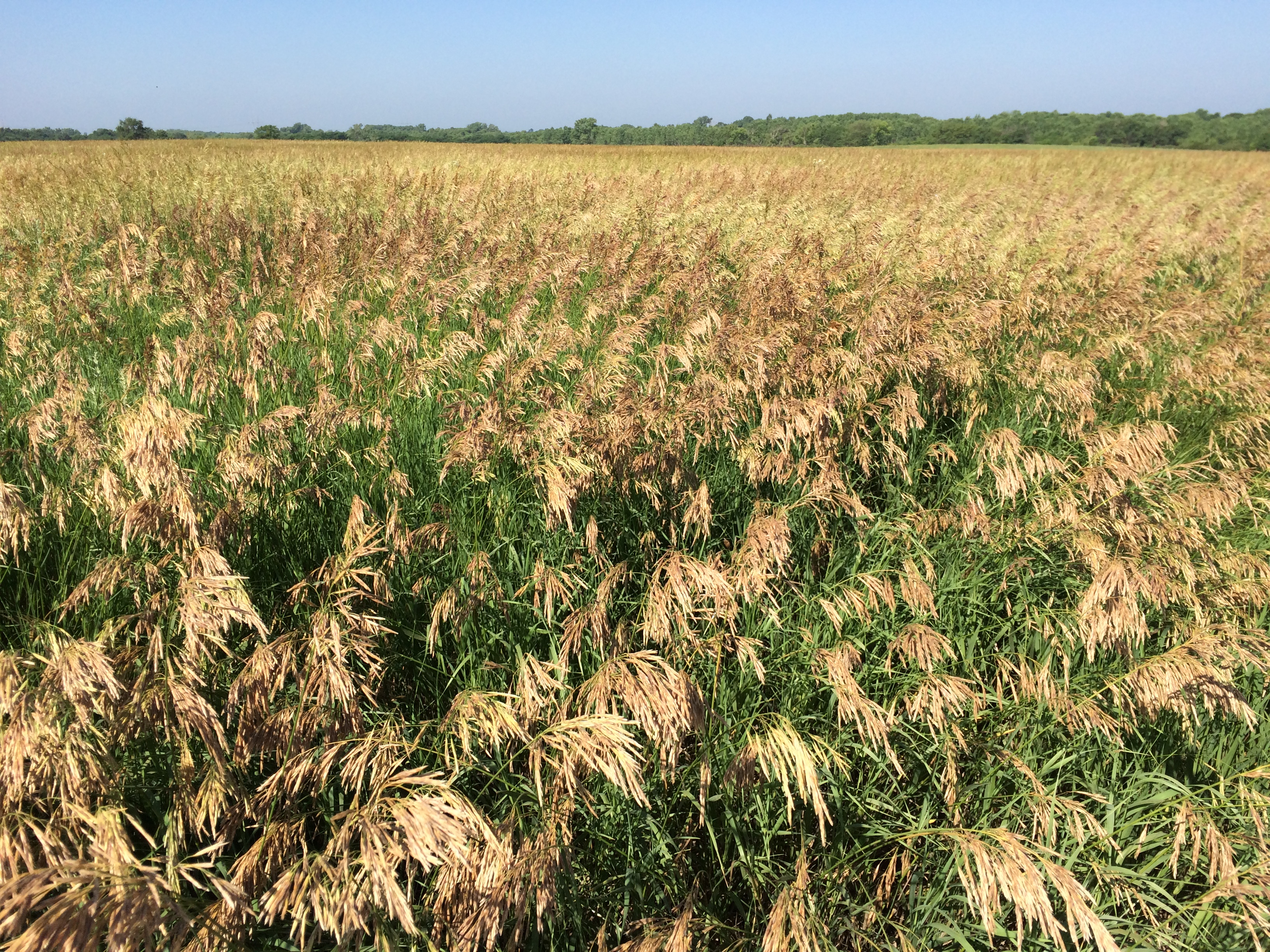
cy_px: 476
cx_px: 635
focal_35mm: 29
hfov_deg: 61.7
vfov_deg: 48.2
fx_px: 1064
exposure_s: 1/1786
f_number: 2.2
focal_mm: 4.15
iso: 32
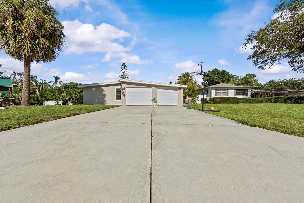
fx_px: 135
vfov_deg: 73.7
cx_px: 152
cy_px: 102
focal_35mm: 16
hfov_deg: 96.7
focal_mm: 16
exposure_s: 1/400
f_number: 8
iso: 250
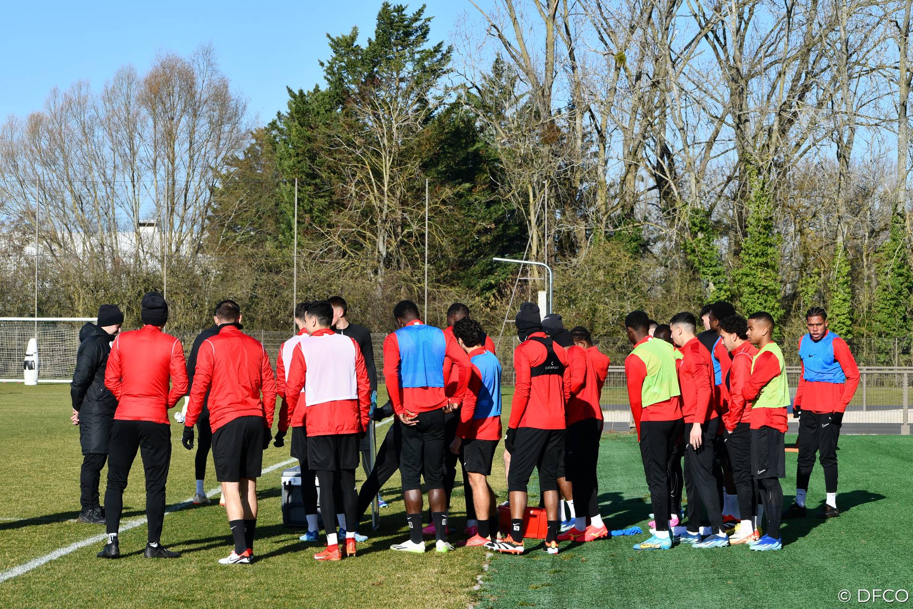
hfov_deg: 19.5
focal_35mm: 105
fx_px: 2663
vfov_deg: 13.0
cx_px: 456
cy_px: 304
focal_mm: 70
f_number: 9
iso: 100
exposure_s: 1/320
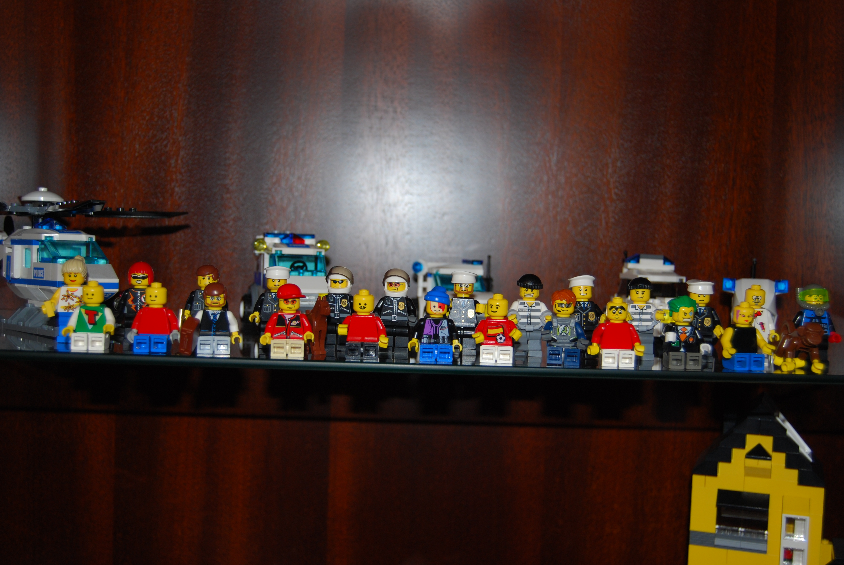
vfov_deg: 32.0
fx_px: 986
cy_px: 282
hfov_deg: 46.3
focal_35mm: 42
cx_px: 422
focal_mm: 28
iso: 200
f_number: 4.2
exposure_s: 1/60
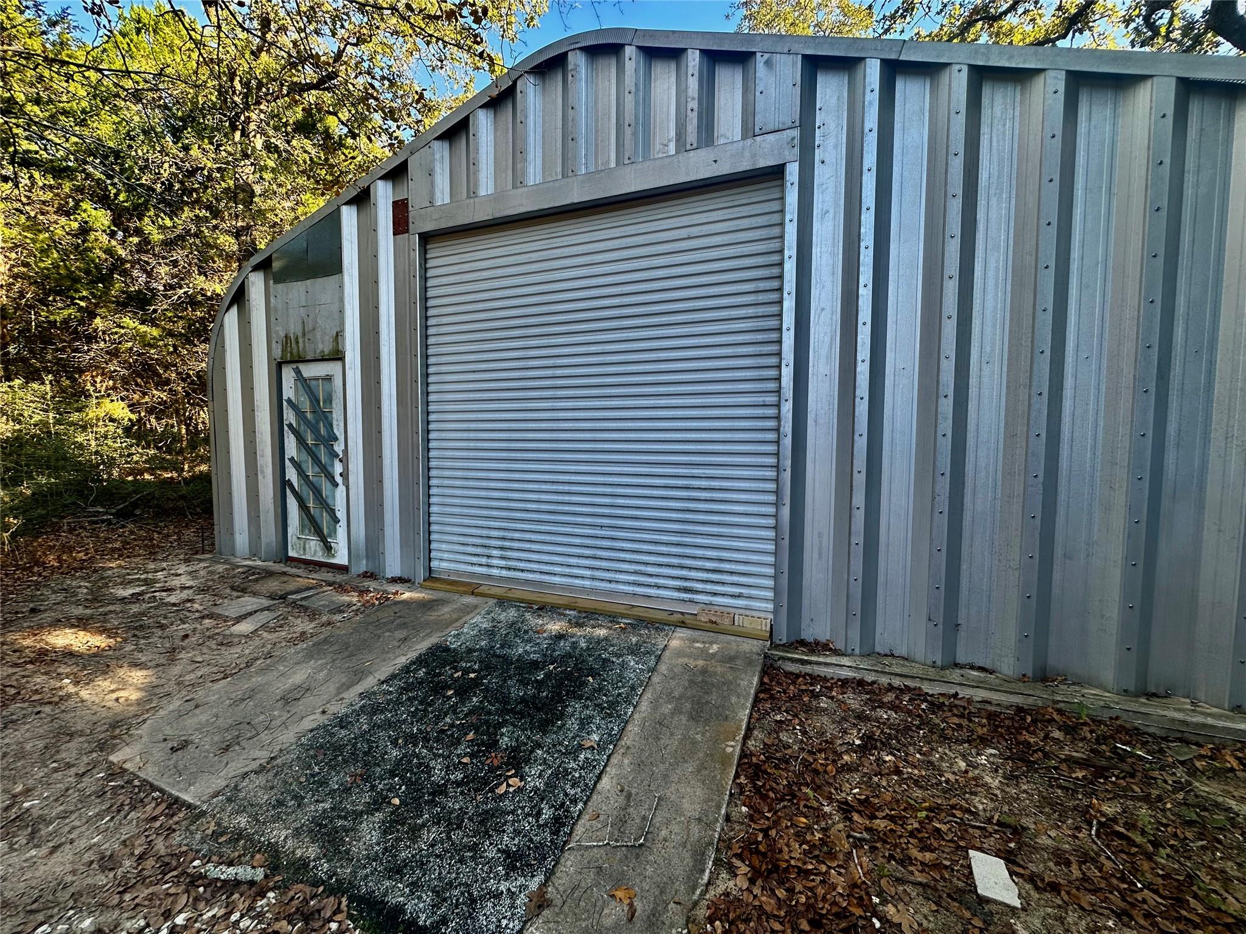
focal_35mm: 14
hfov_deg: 102.1
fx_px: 504
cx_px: 623
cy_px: 467
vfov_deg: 85.7
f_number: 2.2
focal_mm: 2.22
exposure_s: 1/137
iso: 40
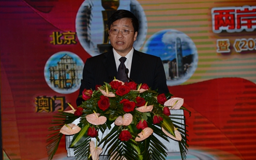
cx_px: 127
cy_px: 74
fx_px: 969
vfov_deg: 9.4
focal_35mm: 139
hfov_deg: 15.0
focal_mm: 135
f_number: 4.5
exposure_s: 1/200
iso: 640
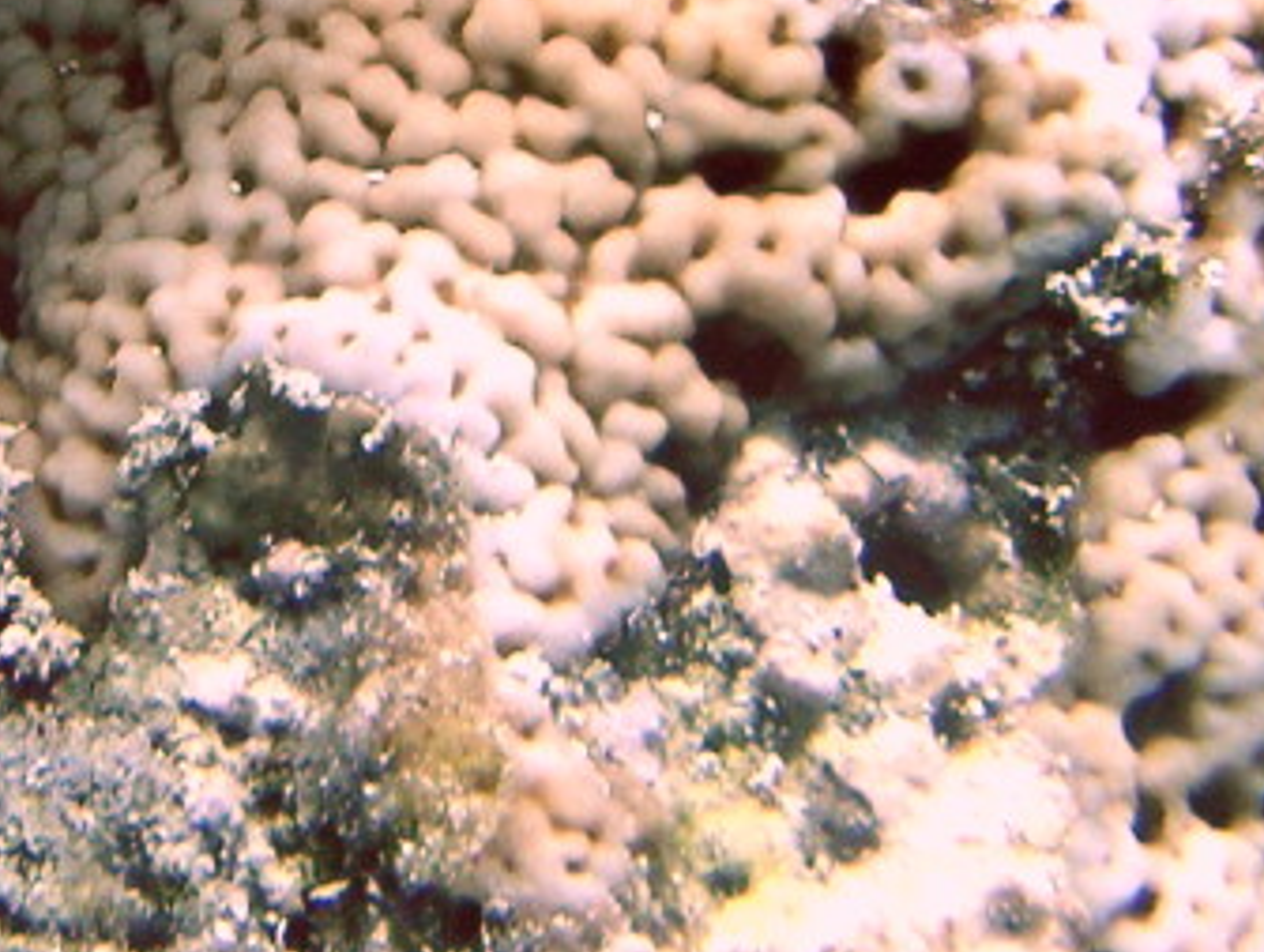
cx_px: -45
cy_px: 56
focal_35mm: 96
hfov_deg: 19.7
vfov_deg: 15.2
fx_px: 3510
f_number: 2.8
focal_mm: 6
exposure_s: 1/250
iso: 50
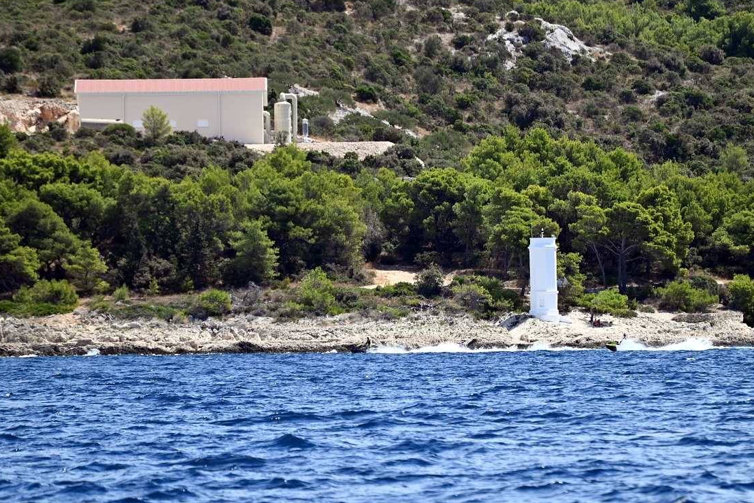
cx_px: 416
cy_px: 242
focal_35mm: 352
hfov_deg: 5.9
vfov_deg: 3.9
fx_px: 7373
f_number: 5.6
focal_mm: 300
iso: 280
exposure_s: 1/1000
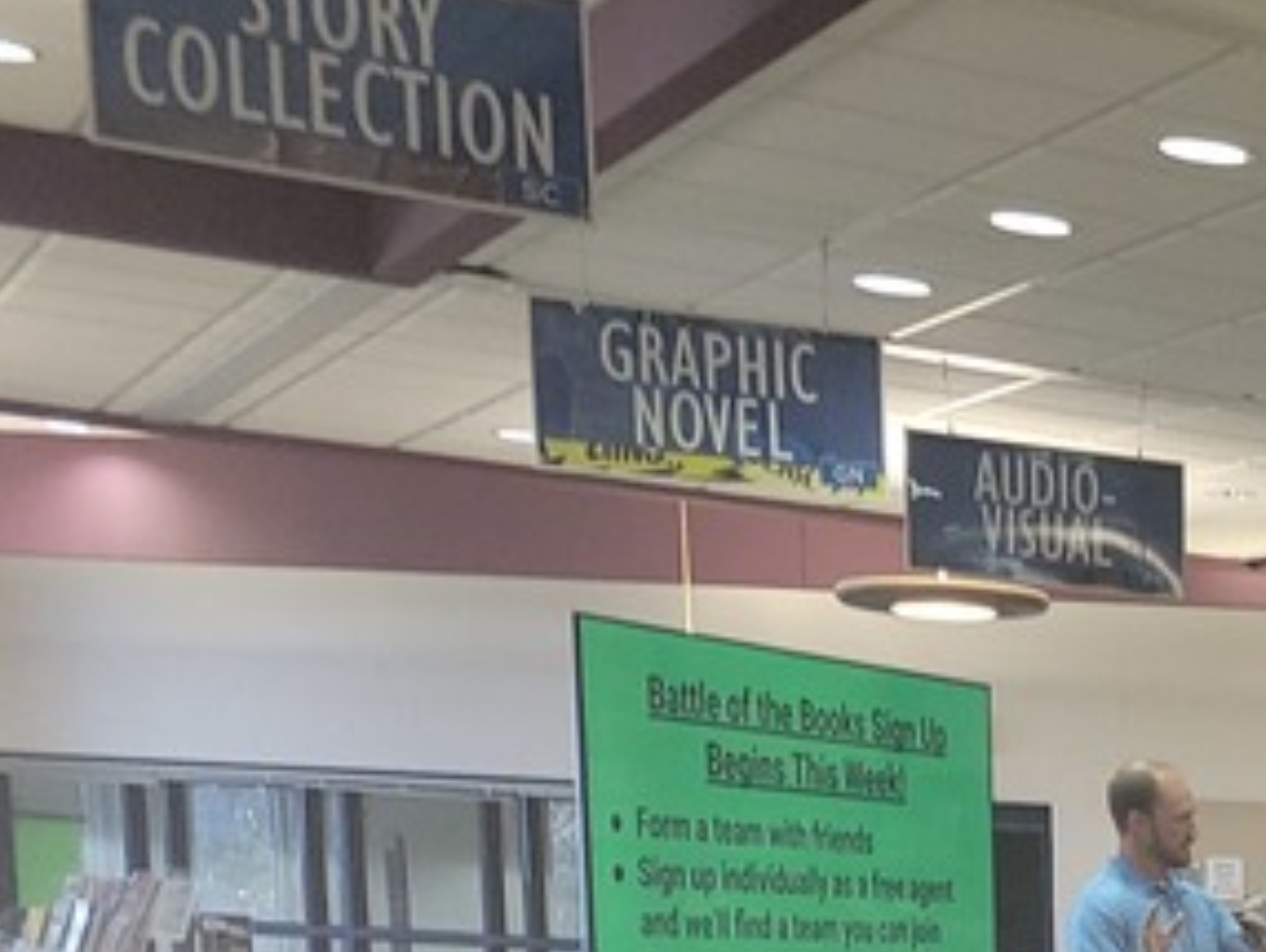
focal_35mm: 93
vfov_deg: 14.4
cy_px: 1598
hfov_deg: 17.7
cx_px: 2160
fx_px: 3404
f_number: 1.8
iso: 125
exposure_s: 1/60
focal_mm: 5.4
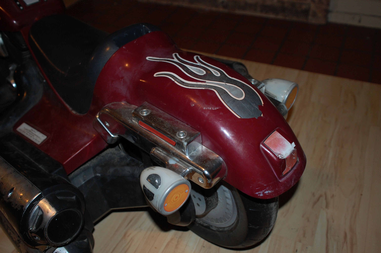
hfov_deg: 55.1
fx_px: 365
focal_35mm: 34
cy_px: 126
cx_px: 190
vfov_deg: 38.3
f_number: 3.5
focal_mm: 23
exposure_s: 1/60
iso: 400
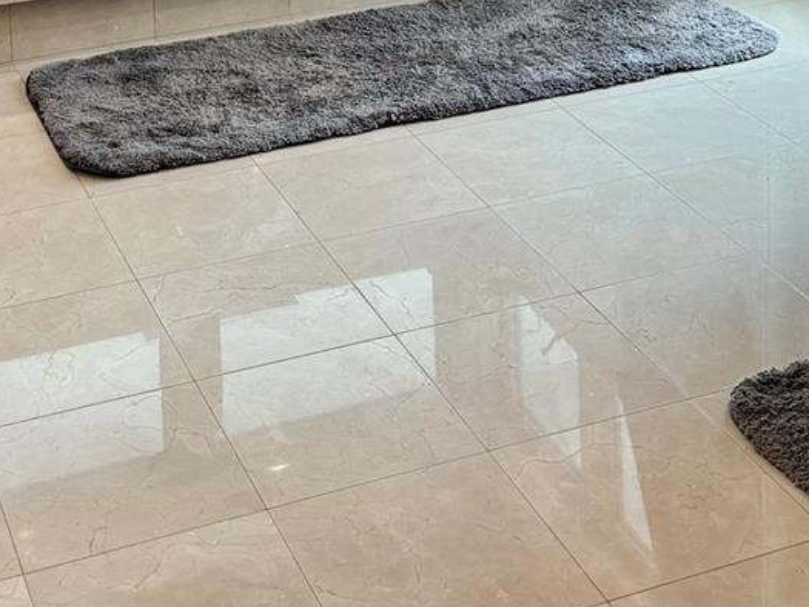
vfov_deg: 16.7
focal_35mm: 76
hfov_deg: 25.6
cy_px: -424
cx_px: 300
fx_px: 1777
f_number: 1.6
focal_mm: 5.96
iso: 64
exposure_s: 1/120
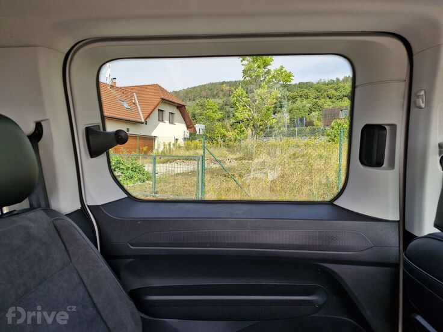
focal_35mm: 23
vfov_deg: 58.9
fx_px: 294
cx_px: 222
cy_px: 166
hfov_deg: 73.9
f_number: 1.8
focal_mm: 5.54
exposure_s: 1/191
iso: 50
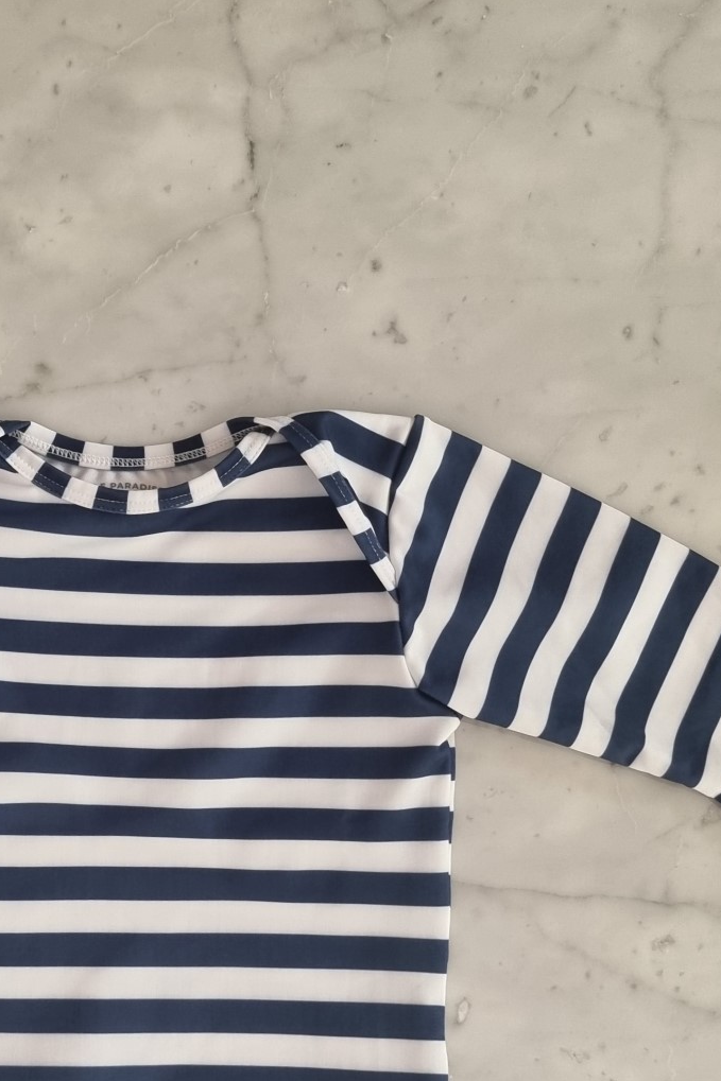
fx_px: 1472
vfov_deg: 39.6
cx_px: 106
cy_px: 761
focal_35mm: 49
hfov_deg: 26.8
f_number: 1.8
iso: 160
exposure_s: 1/120
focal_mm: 6.7
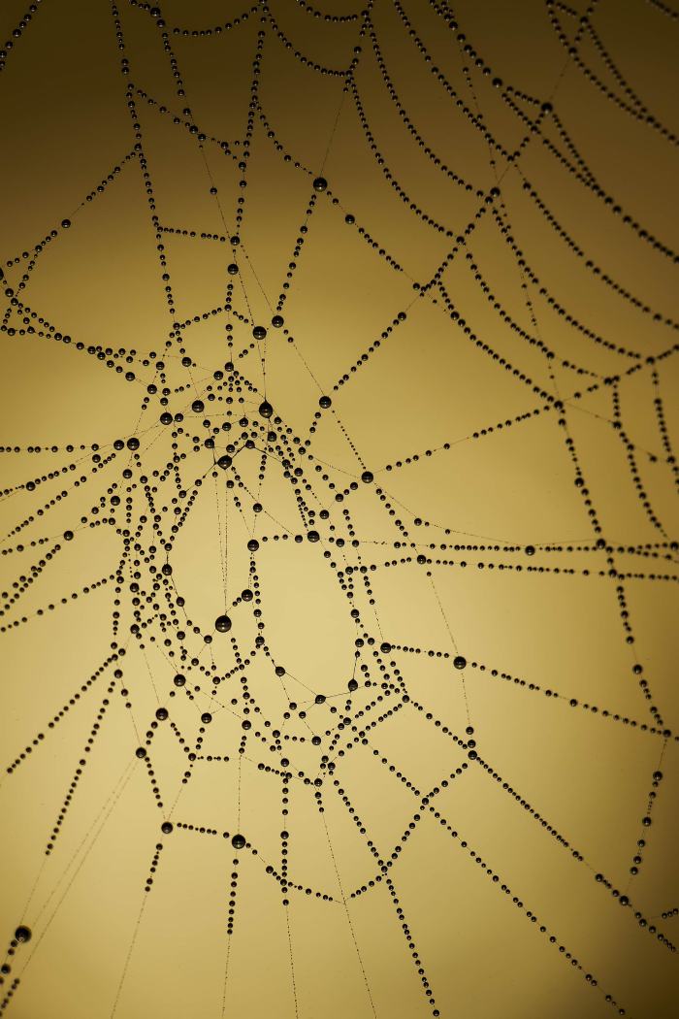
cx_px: 340
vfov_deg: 7.4
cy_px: 510
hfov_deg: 4.9
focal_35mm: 280
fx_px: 7921
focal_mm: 280
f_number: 6.3
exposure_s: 1/5000
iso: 100
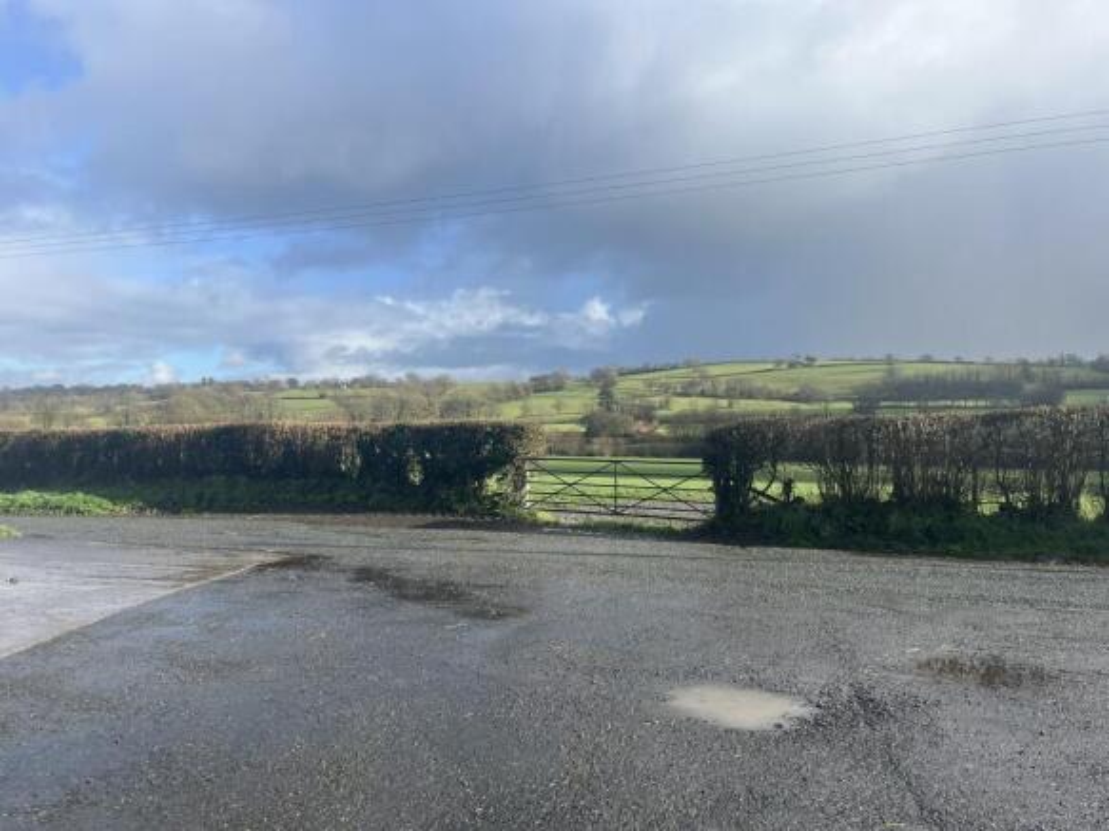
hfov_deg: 67.3
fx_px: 833
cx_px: 554
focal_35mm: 26
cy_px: 416
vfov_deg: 53.0
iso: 50
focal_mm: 5.1
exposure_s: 1/1957
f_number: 1.6
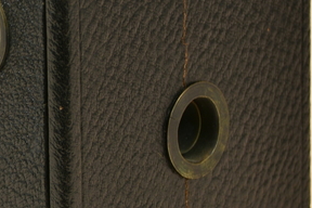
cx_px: -109
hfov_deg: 5.6
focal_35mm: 363
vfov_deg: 3.8
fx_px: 3146
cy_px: 110
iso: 100
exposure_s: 1/8
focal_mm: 58
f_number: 5
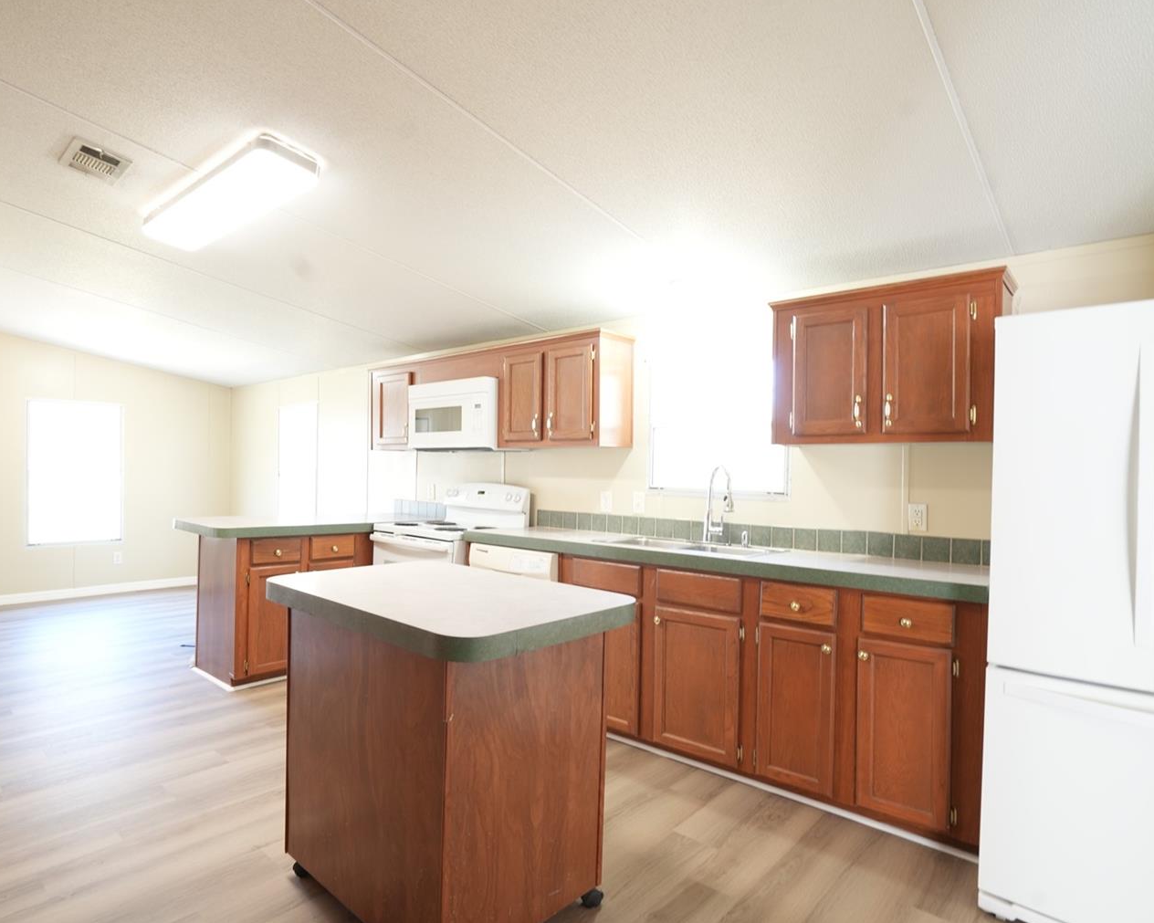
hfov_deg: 83.3
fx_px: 649
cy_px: 462
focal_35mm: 19
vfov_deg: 70.8
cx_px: 558
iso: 400
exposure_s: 1/2
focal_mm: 16
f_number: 6.3
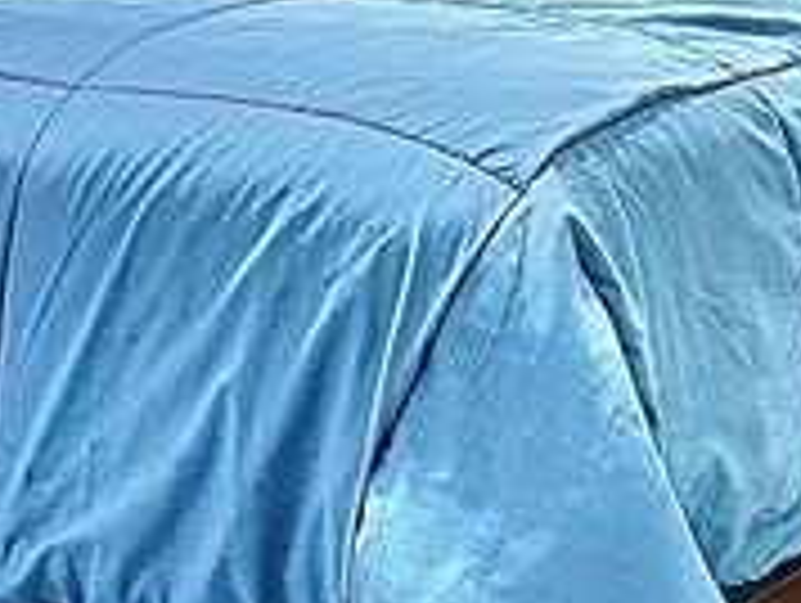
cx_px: 500
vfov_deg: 10.2
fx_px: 3198
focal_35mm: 138
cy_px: -428
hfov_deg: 14.3
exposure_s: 1/120
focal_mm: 6.86
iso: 160
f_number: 1.78
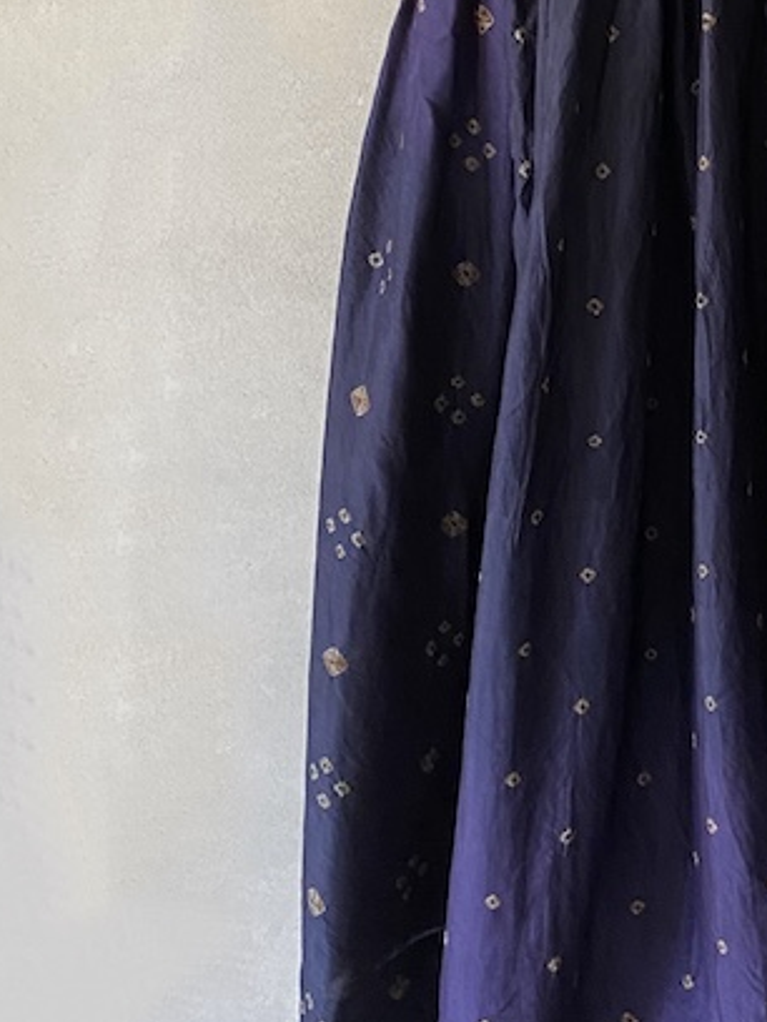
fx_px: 2009
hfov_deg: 20.6
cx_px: 845
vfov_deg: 26.6
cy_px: -69
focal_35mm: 68
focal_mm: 4.25
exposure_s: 1/60
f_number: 1.8
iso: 250
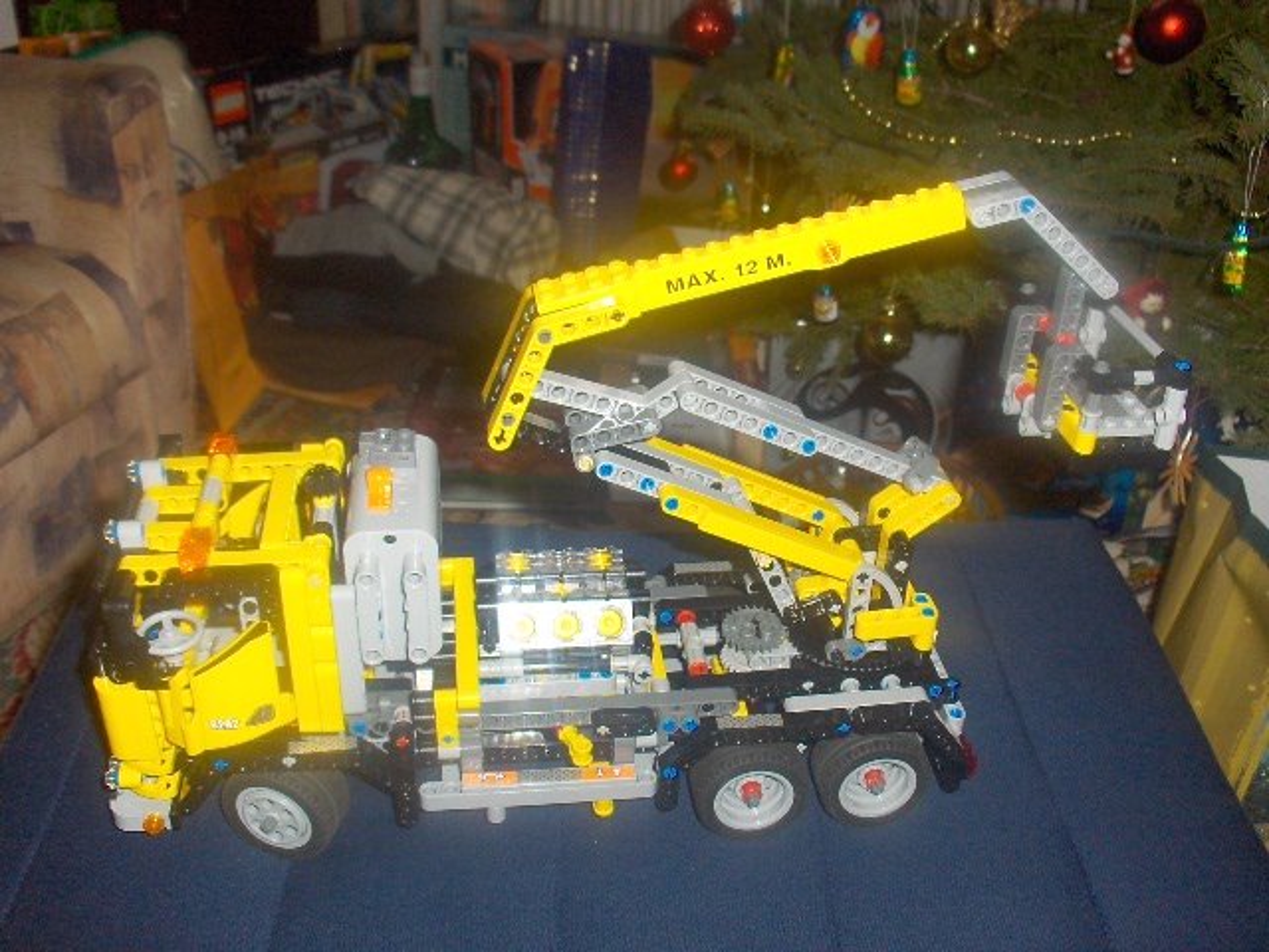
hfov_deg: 63.4
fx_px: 1026
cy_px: 476
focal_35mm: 28
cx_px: 634
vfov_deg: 49.7
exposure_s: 1/60
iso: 50
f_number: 2.8
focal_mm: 5.8
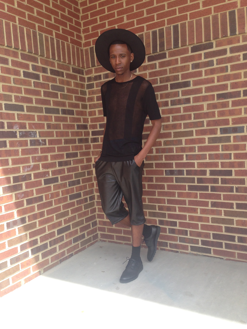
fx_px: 314
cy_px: 164
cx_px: 124
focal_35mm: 33
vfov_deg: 55.4
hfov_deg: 42.9
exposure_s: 1/387
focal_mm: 4.12
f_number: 2.4
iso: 50
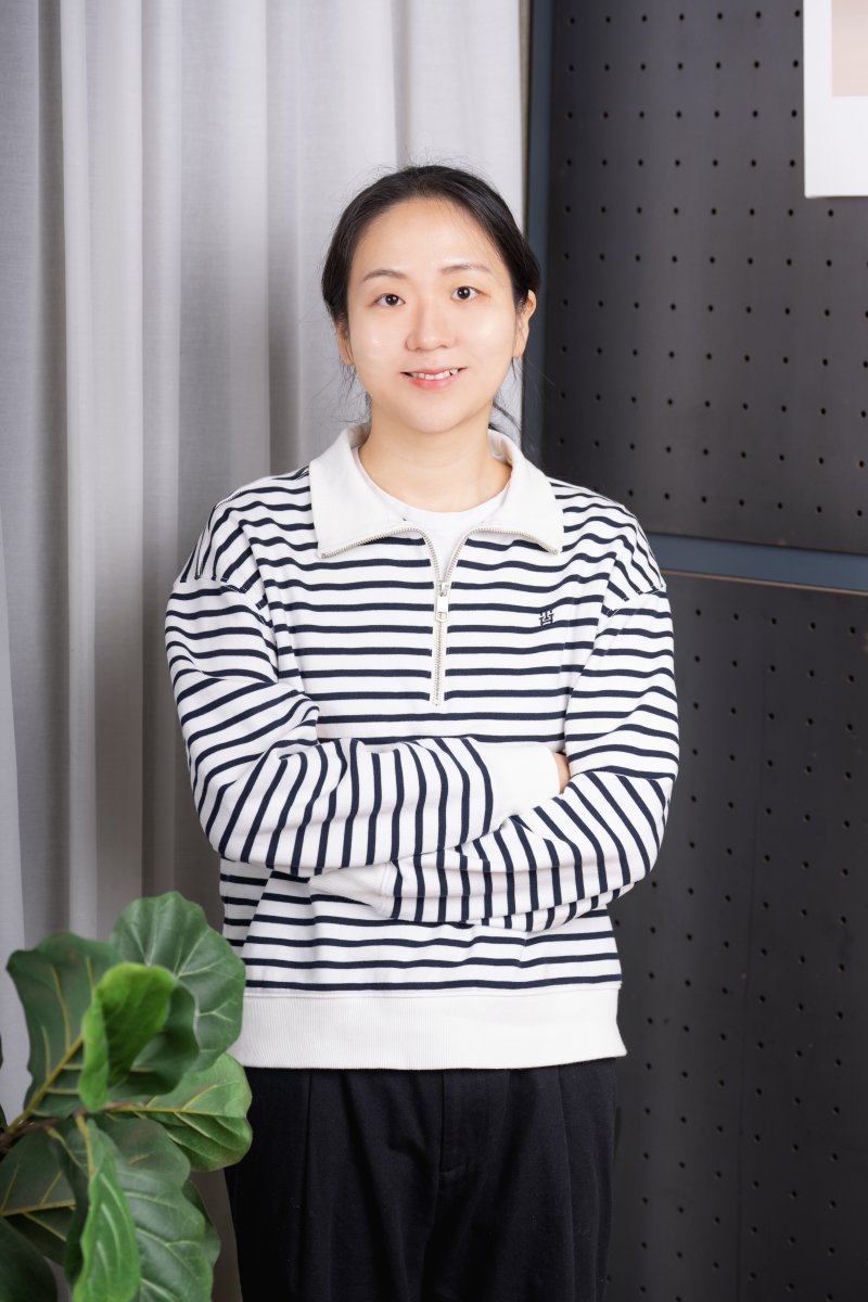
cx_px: 434
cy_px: 651
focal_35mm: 90
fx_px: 3255
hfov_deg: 15.2
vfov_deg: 22.6
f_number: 4.5
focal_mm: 90
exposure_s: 1/320
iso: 100
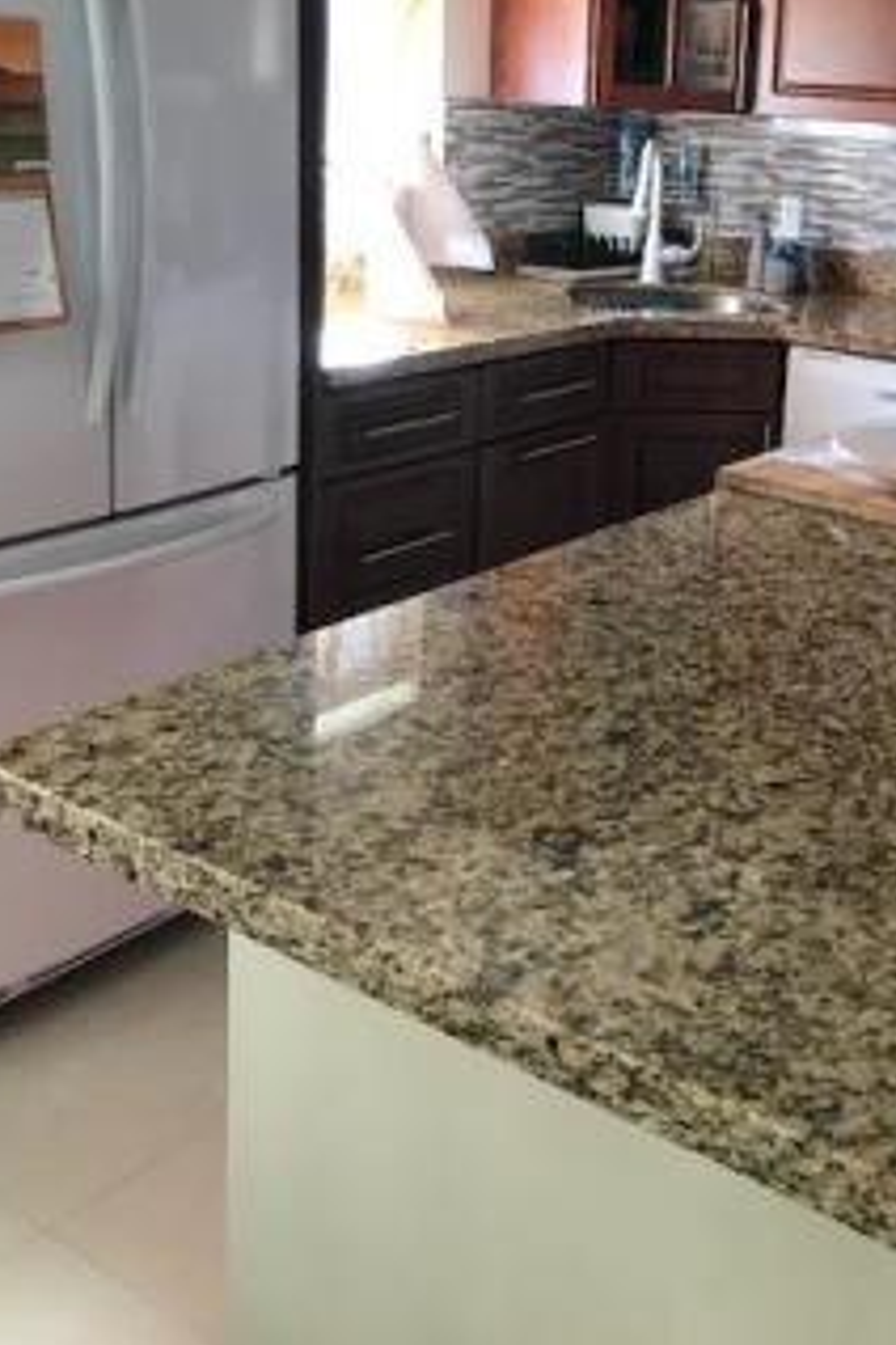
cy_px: 364
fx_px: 1643
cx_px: 647
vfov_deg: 43.3
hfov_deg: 30.1
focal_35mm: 44
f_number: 1.8
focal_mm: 3.99
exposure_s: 1/30
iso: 40
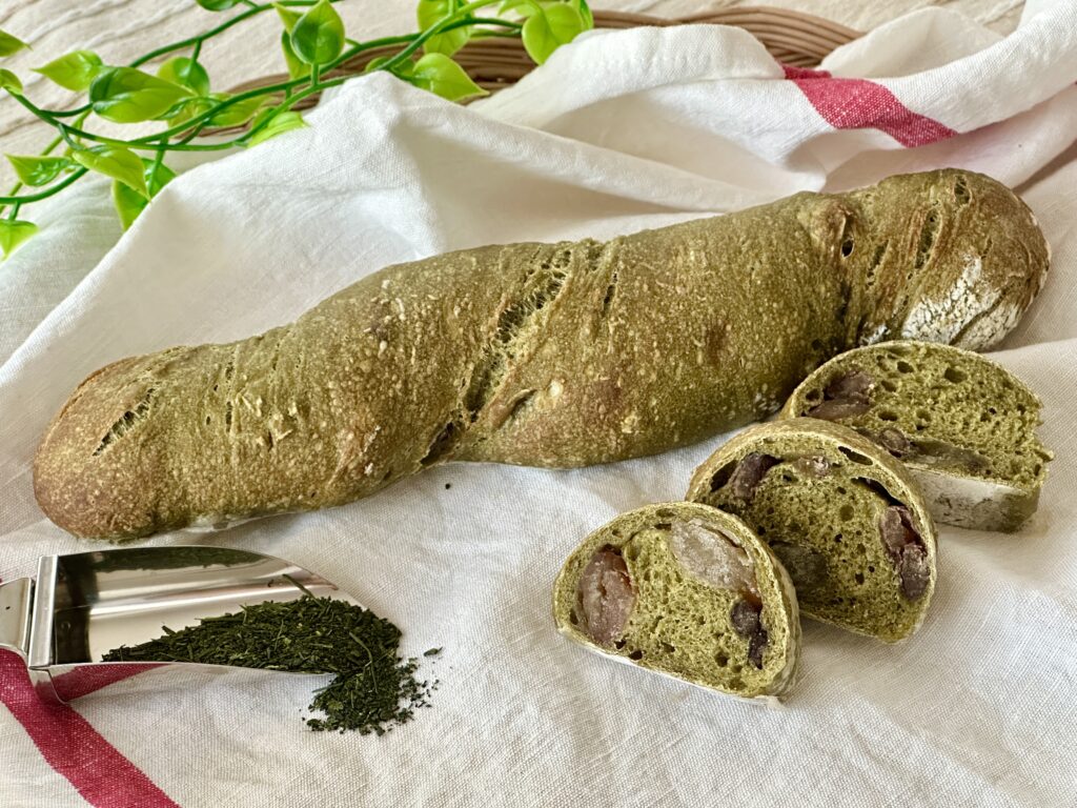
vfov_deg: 19.1
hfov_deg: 25.3
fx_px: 2396
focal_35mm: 77
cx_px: 538
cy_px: 404
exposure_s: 1/60
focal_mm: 9
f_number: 2.8
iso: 400
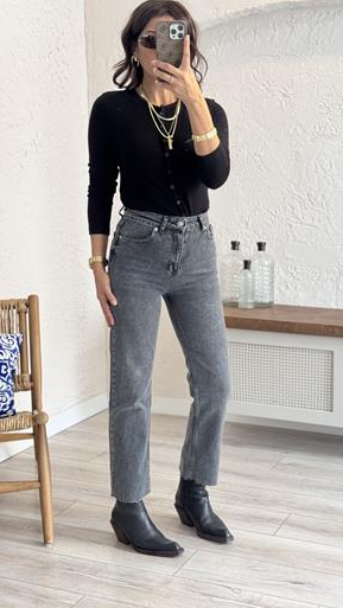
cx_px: 215
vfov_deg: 39.2
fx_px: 856
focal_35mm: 53
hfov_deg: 22.6
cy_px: 306
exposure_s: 1/77
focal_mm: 6.76
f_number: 1.78
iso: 100
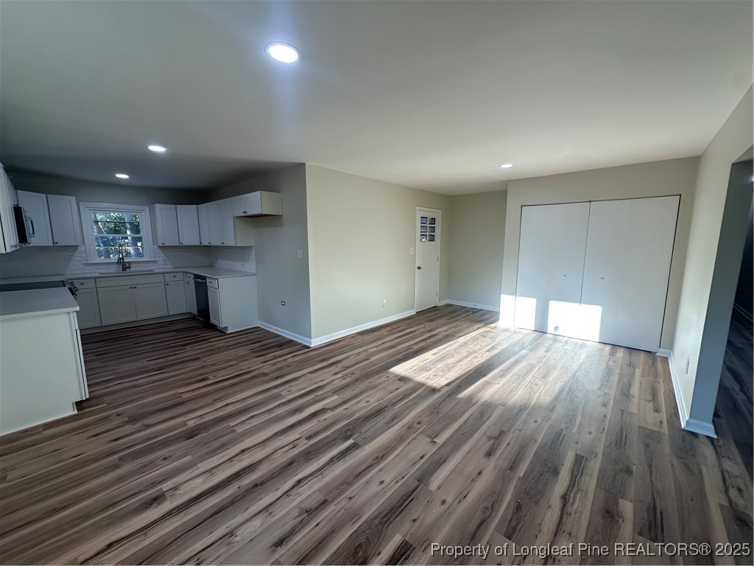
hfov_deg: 102.1
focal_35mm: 14
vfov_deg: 85.7
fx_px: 305
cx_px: 377
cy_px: 283
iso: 50
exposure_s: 1/120
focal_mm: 2.22
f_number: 2.2
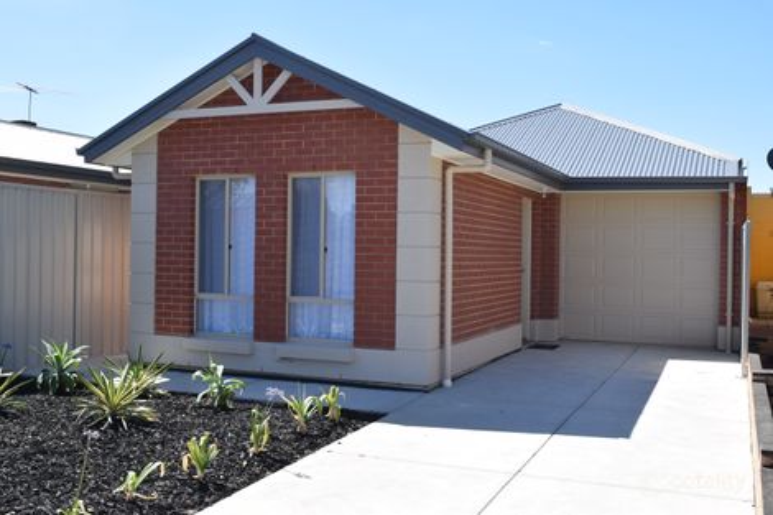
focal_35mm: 39
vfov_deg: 34.2
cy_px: 258
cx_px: 386
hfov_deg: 49.6
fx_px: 837
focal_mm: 26
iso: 200
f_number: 8
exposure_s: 1/250
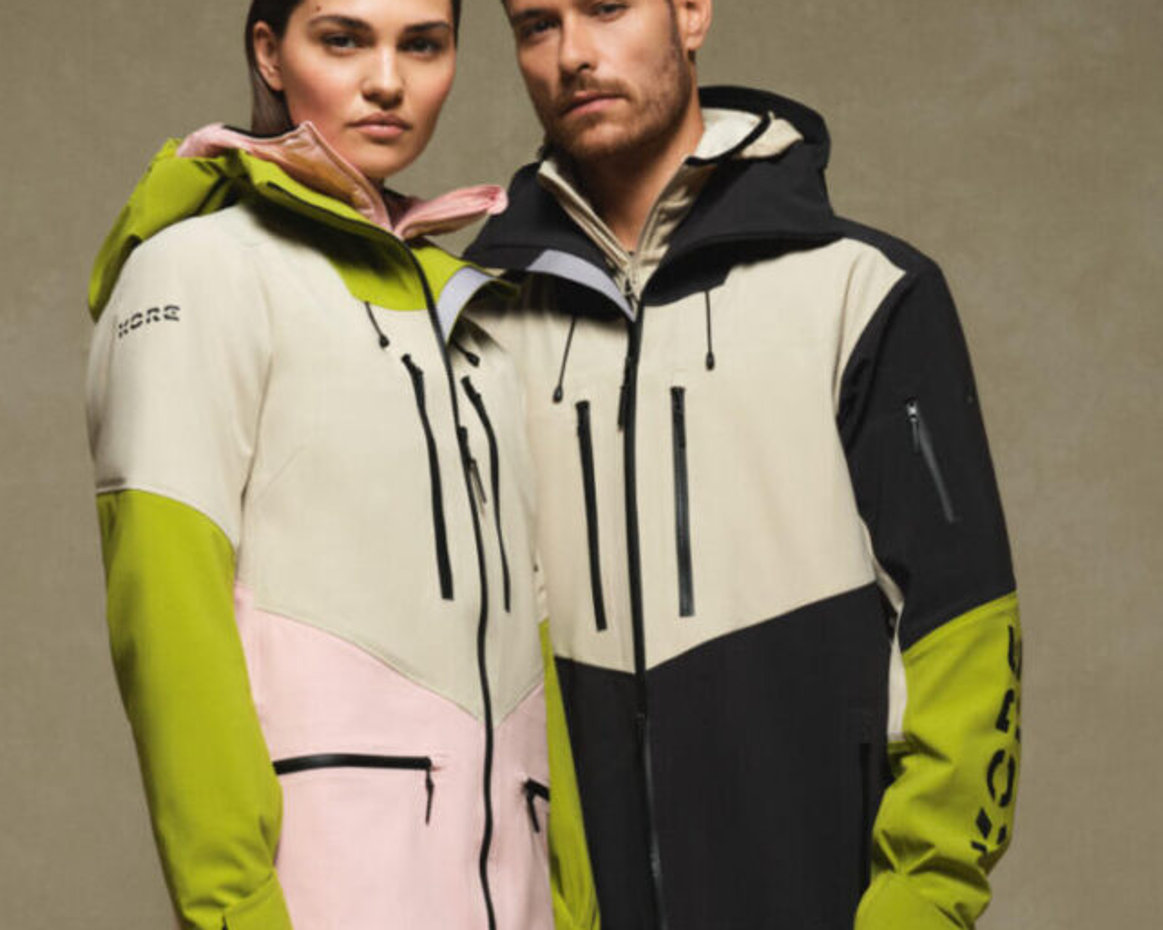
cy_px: 511
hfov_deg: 13.0
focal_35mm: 148
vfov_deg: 10.4
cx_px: 500
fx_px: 5092
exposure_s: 1/125
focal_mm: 120
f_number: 11
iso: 160
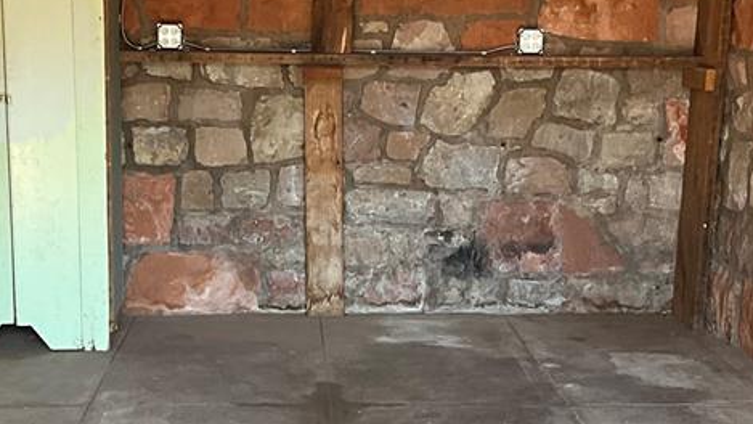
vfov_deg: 17.5
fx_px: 1378
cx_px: 332
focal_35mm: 69
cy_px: 271
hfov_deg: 30.5
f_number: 1.8
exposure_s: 1/122
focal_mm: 3
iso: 50
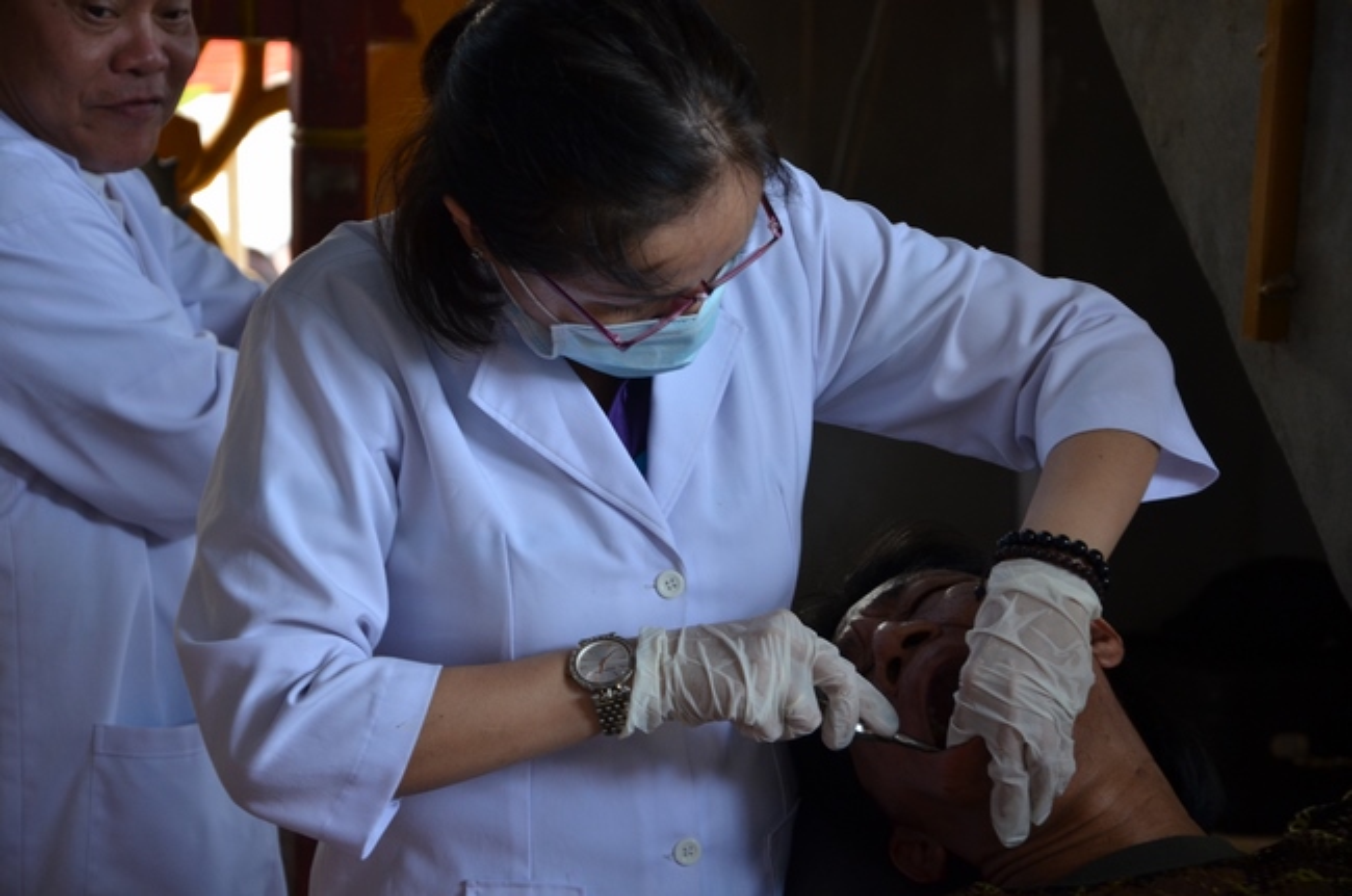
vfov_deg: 11.4
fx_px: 4499
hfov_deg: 17.1
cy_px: 448
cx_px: 676
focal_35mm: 120
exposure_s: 1/100
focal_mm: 80
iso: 640
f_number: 5.3
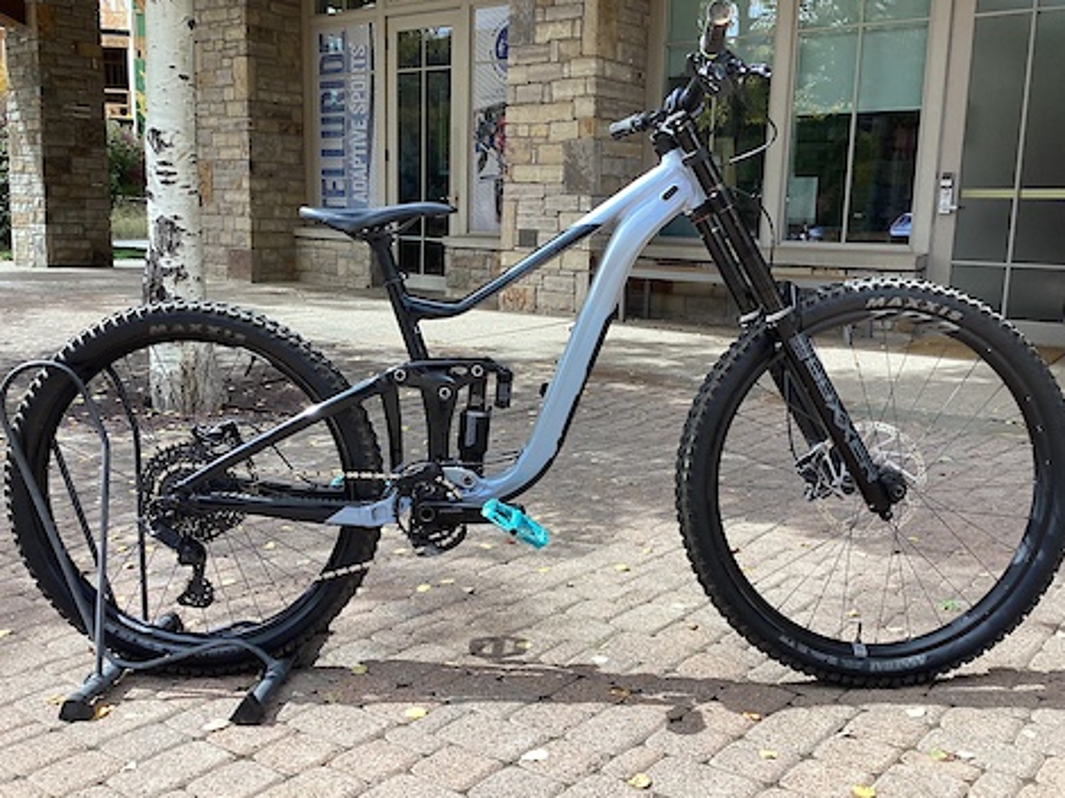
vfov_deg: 42.9
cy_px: 393
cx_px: 535
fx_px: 1015
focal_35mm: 33
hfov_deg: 55.4
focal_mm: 3.3
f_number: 2.4
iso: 25
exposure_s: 1/334
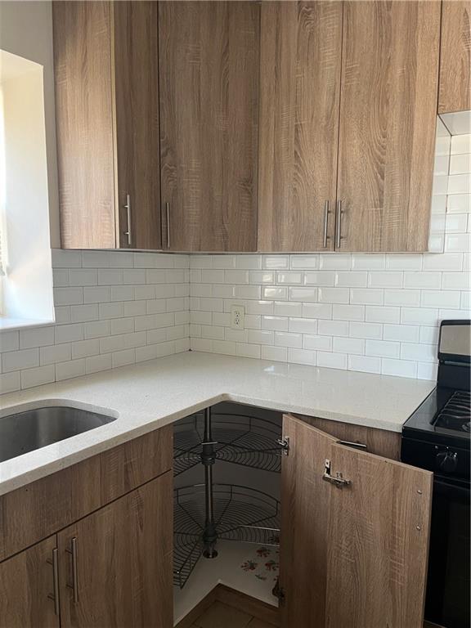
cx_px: 236
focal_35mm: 26
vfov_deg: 67.3
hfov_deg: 53.1
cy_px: 314
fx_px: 472
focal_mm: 5.1
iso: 125
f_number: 1.6
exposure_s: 1/62
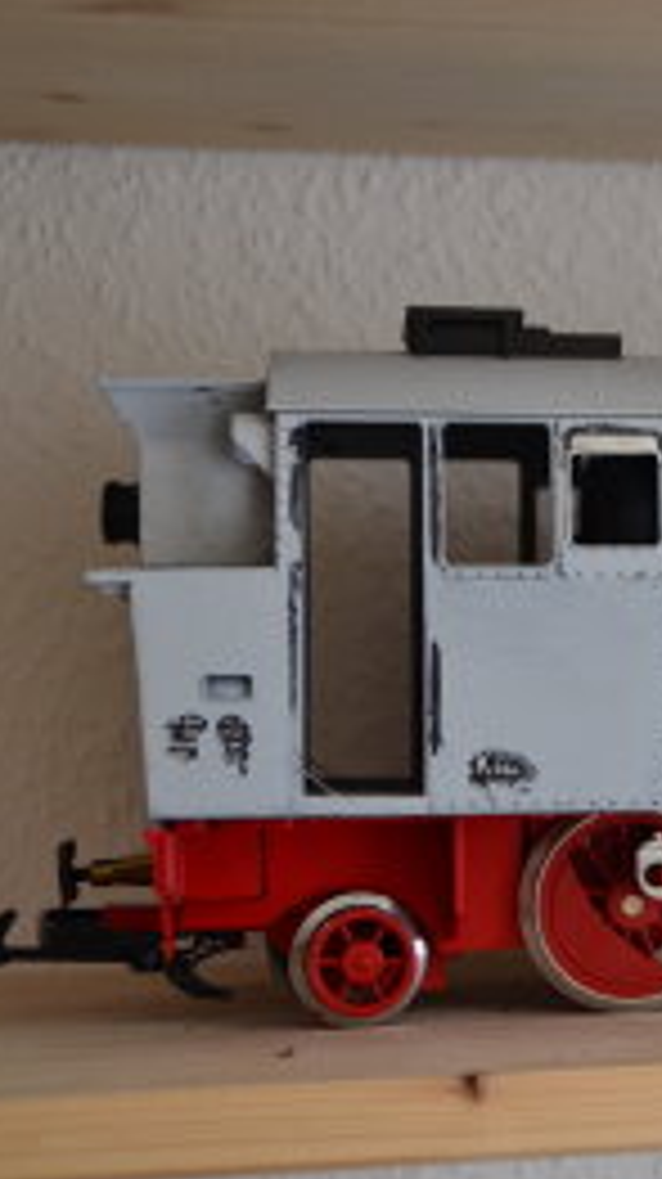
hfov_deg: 14.0
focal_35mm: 84
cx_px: 797
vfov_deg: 25.4
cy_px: 592
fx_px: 2620
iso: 400
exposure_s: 1/60
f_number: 4.2
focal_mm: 35
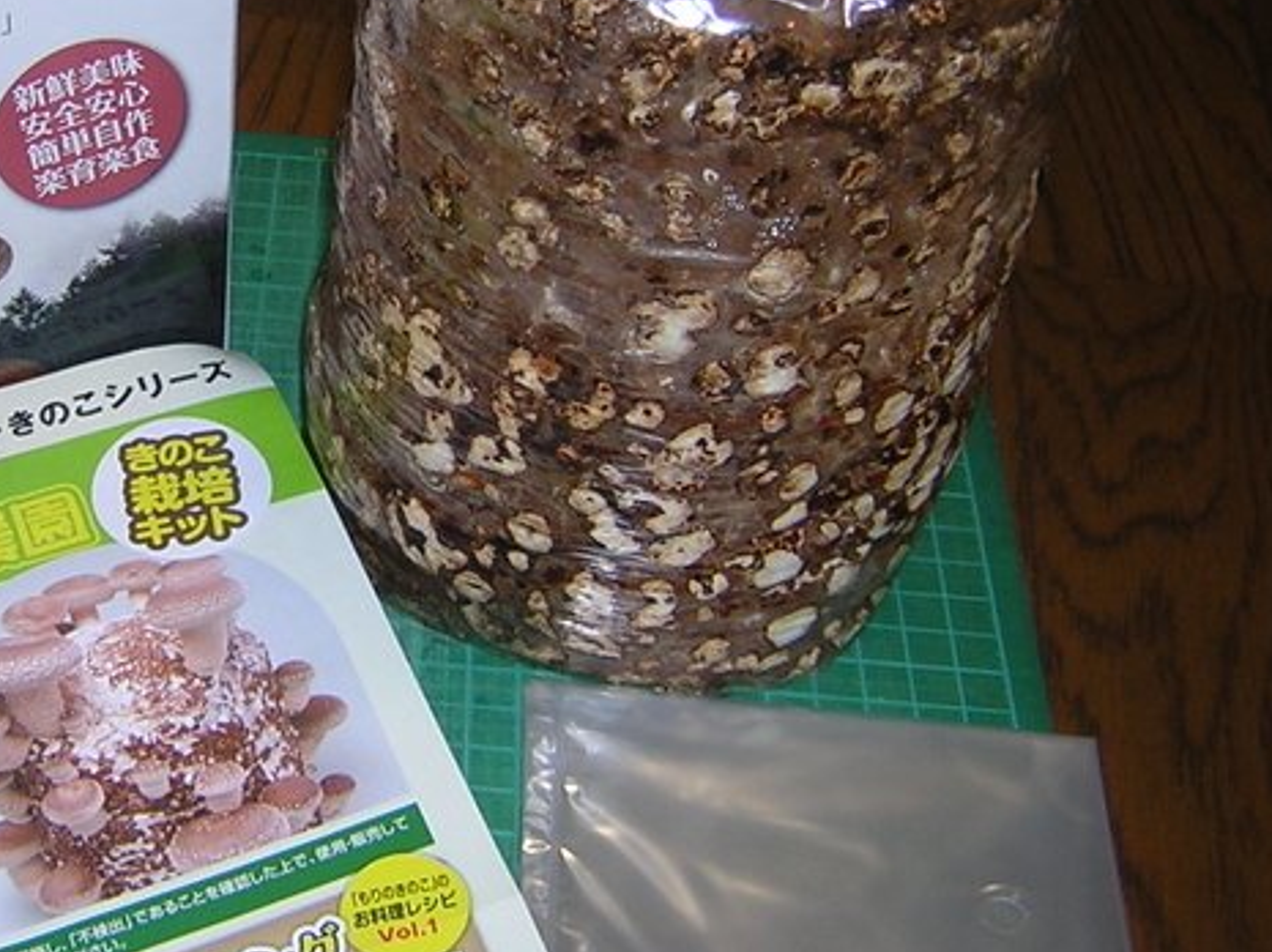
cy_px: 252
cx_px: 249
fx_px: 2276
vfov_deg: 23.4
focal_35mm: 62
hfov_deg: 30.4
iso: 100
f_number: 2.6
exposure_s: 1/60.1
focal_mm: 4.7
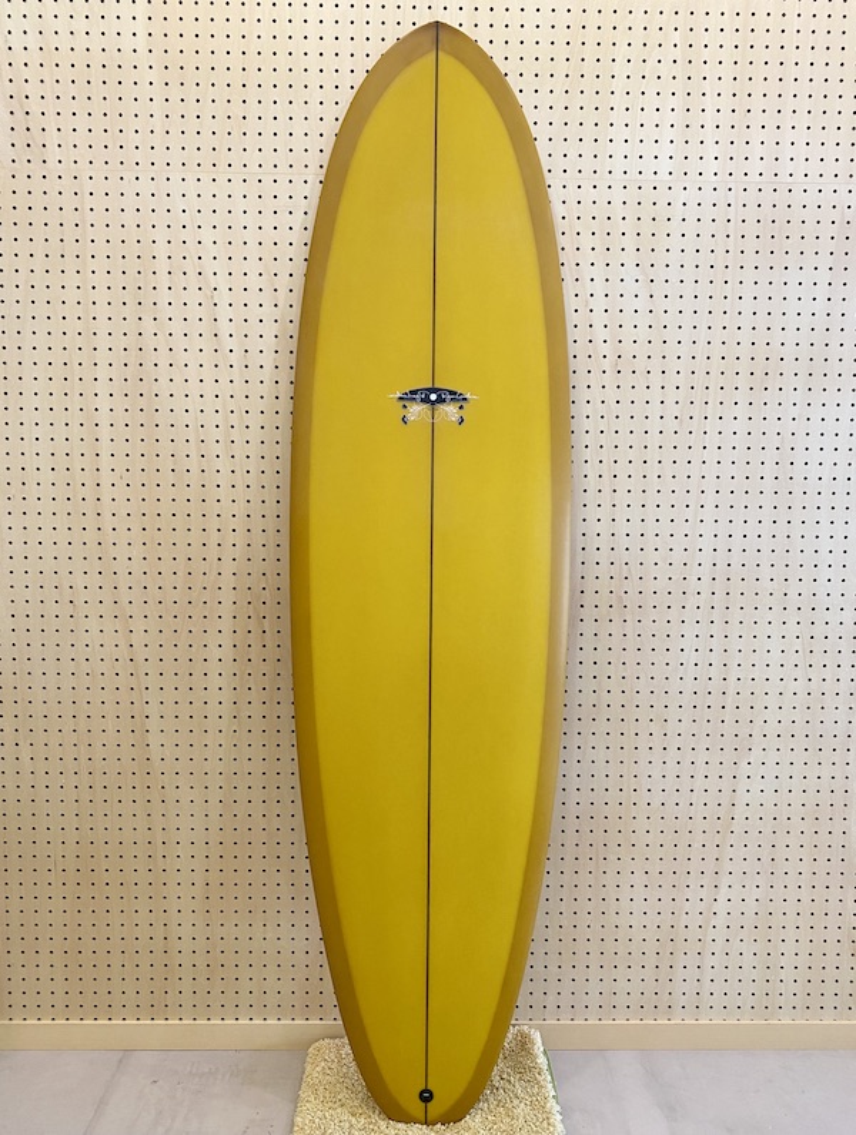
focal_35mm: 26
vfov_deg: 67.2
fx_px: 855
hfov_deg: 53.2
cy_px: 568
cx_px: 428
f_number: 1.8
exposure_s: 1/60
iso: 100
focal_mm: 4.25
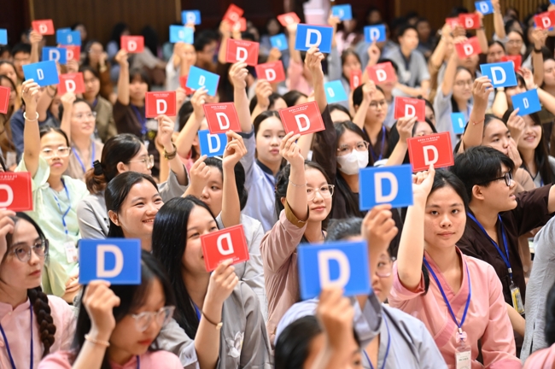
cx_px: 278
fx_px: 1848
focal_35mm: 120
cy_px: 184
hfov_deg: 17.1
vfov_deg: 11.4
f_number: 4
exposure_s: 1/100
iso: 4000
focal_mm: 120
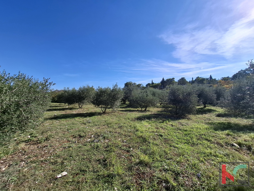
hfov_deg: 106.2
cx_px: 127
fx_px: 95
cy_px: 96
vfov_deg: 89.9
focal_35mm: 13
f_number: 2.2
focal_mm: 1.74
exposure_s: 1/1931
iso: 40
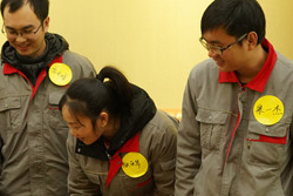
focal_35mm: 96
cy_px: 134
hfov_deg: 21.2
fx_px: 782
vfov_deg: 14.2
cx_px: 108
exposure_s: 1/60
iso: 8000
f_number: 5
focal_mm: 48
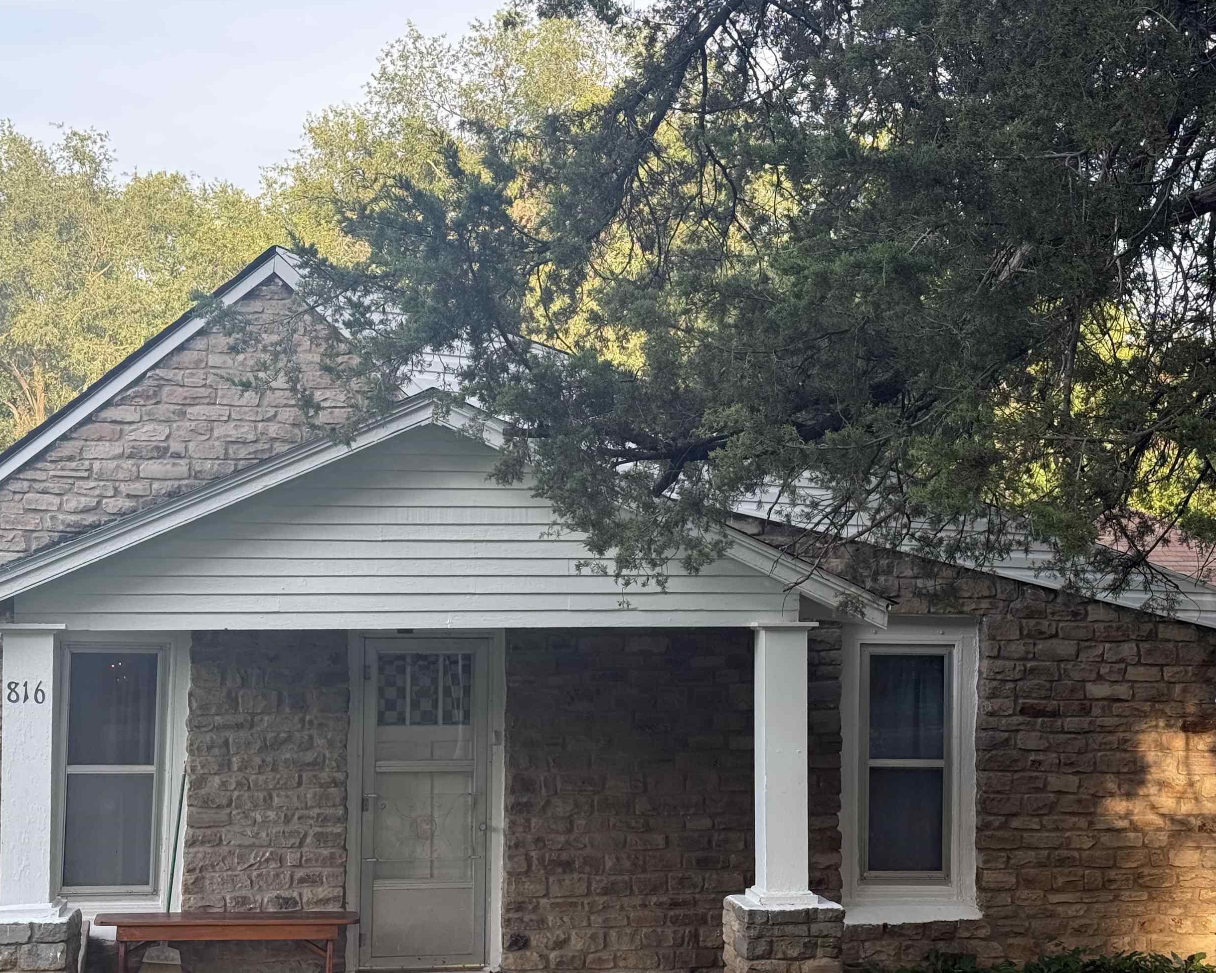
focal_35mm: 59
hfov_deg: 32.0
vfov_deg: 25.8
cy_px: 511
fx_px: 2124
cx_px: 608
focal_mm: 6.76
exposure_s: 1/513
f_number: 1.78
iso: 100
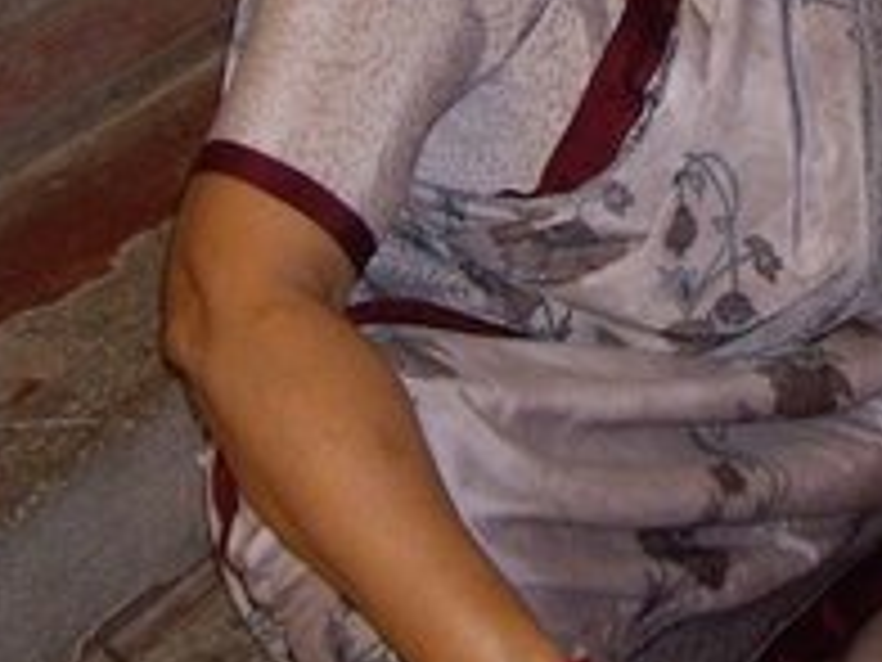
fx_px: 3159
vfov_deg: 11.6
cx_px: 680
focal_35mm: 124
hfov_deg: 15.8
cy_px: -234
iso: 200
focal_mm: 6.2
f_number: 2.7
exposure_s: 1/40
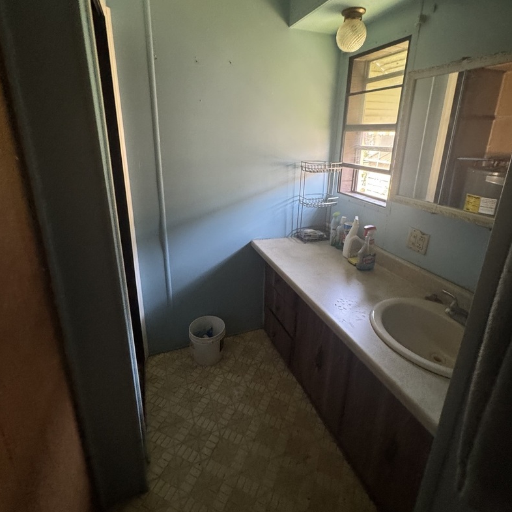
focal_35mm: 17
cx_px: 252
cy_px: 216
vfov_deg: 83.4
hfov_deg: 84.0
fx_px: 284
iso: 400
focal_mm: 2.22
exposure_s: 1/60
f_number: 2.2
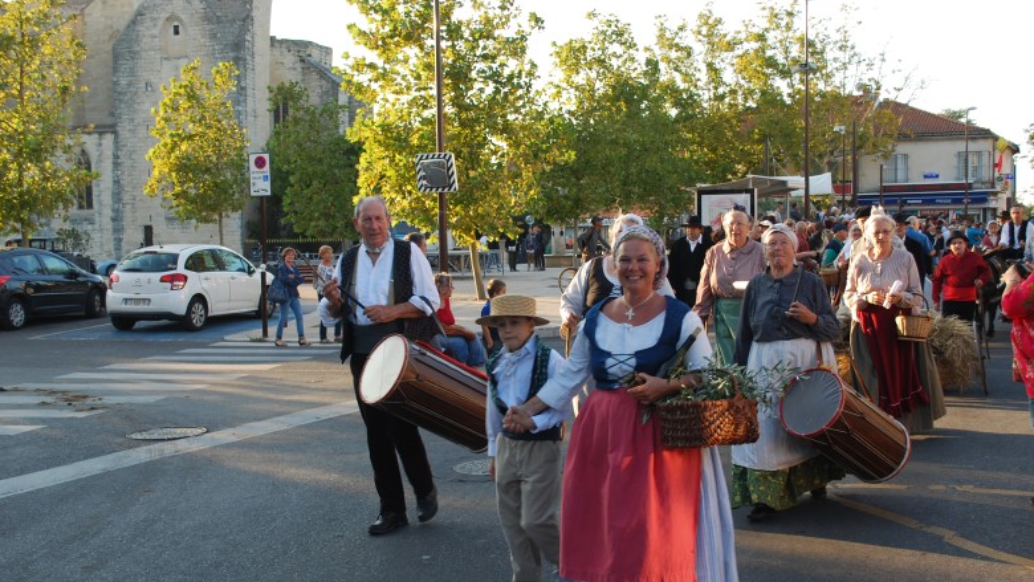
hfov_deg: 48.4
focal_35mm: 42
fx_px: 1152
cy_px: 324
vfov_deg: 28.3
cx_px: 516
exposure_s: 1/125
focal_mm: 26
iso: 200
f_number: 5.6
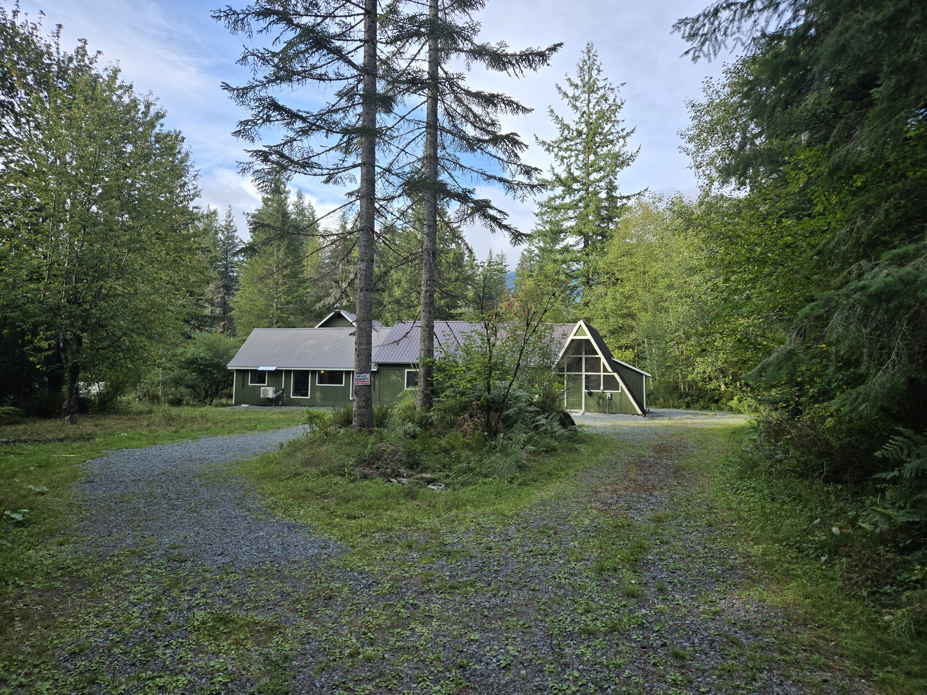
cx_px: 464
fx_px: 616
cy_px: 348
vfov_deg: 58.9
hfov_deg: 73.9
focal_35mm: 23
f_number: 1.8
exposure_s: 1/1946
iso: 80
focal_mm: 5.4
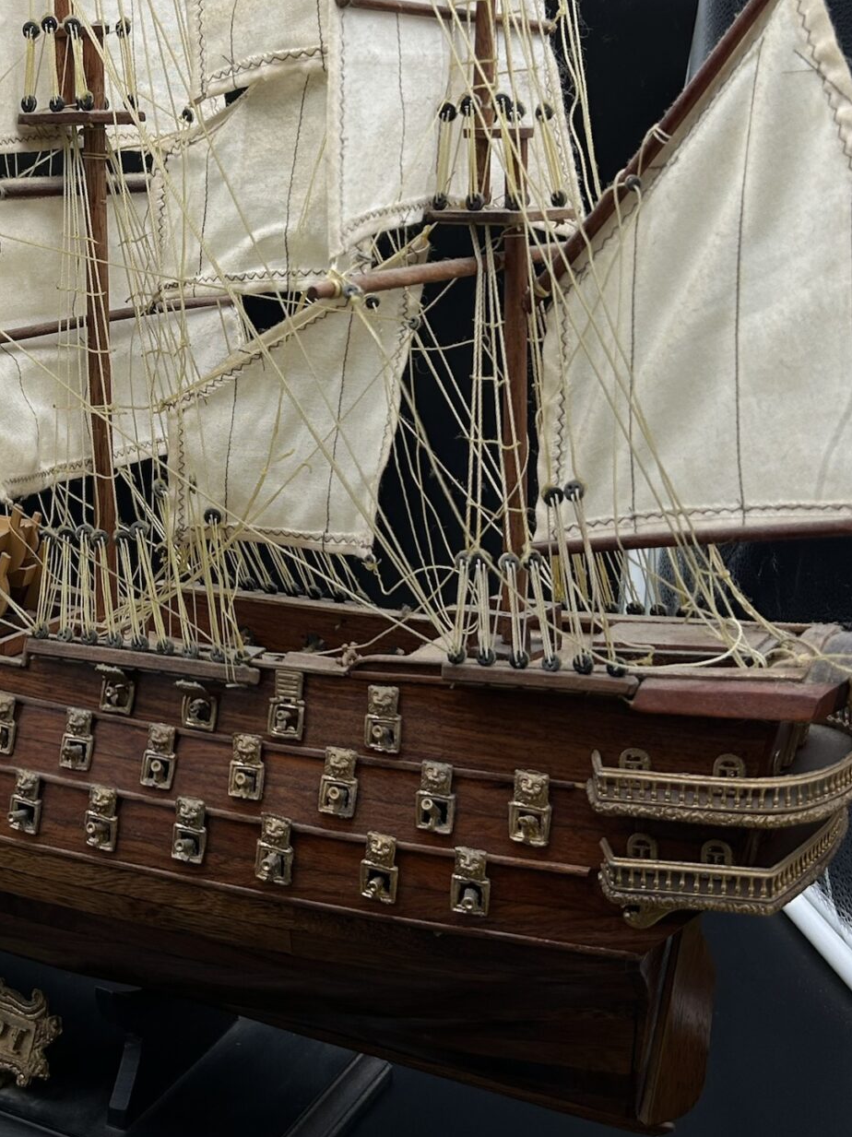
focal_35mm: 54
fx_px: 1773
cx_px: 72
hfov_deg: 26.1
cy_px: 424
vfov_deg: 35.4
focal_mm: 5.7
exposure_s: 1/219
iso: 50
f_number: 1.5
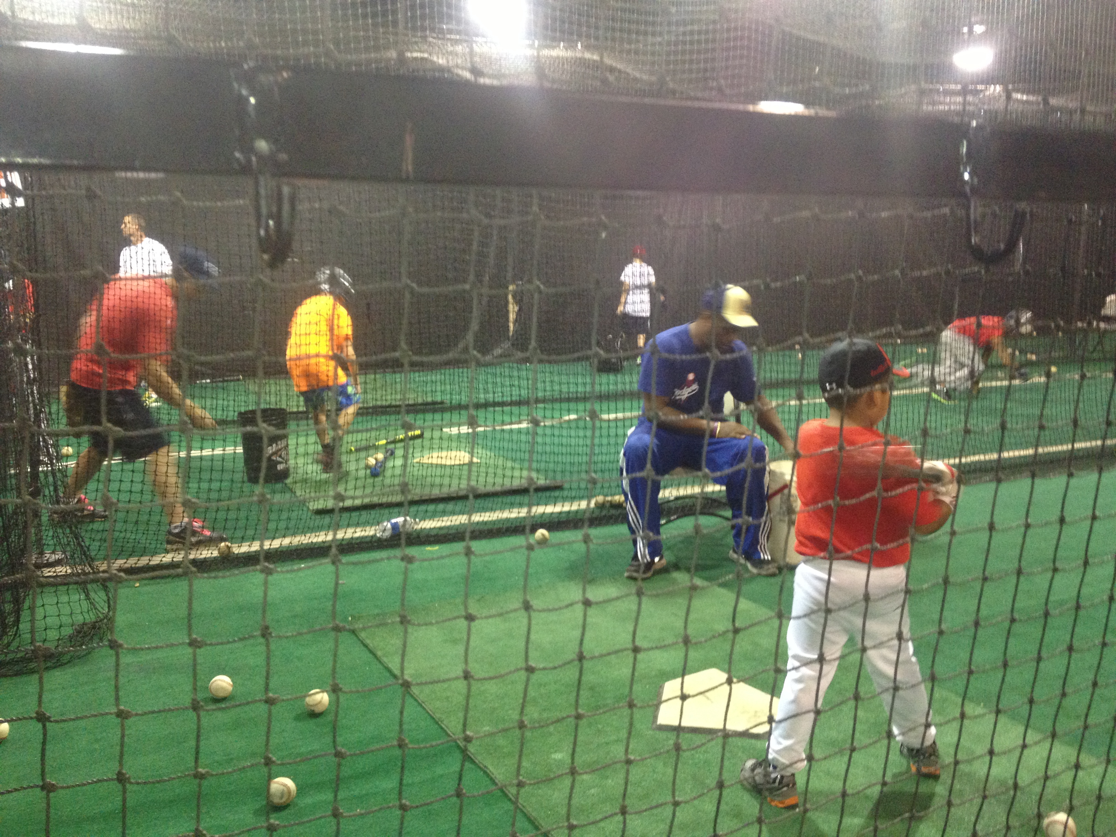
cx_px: 558
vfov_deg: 40.7
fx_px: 1128
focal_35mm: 35
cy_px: 418
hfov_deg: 52.6
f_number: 2.4
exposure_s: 1/20
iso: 250
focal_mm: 4.28
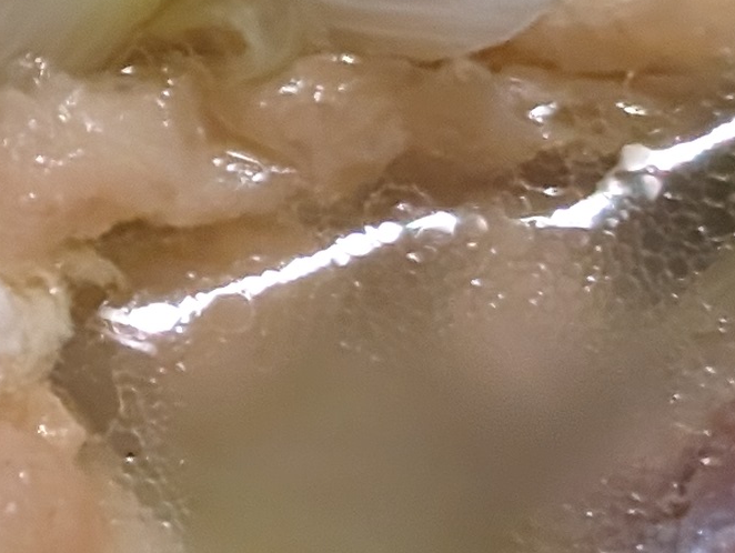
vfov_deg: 4.9
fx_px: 6419
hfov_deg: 6.1
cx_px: -1318
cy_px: 181
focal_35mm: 302
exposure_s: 1/60
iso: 588
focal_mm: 6.9
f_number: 1.68
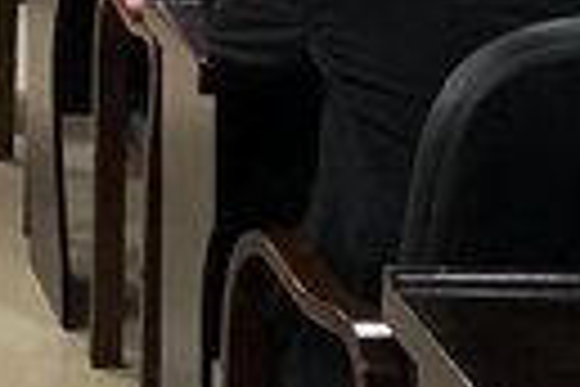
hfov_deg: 10.7
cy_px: -608
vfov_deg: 7.1
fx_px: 2900
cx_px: -459
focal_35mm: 180
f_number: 1.8
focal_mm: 3.99
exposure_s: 1/20
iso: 40
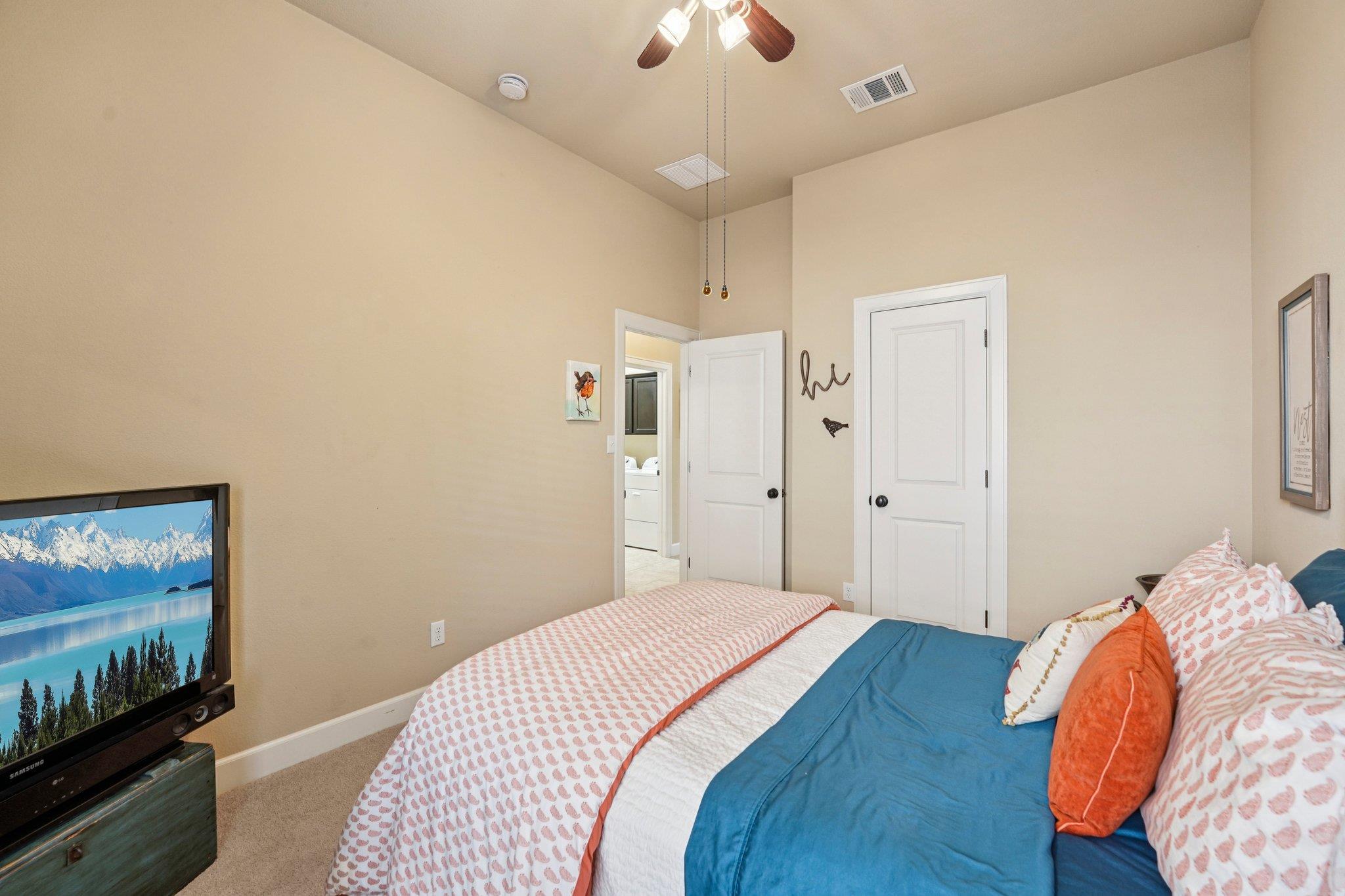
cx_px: 672
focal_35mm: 14
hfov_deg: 104.3
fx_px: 523
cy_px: 448
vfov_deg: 81.2
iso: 400
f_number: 8
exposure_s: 1/8
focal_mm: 14
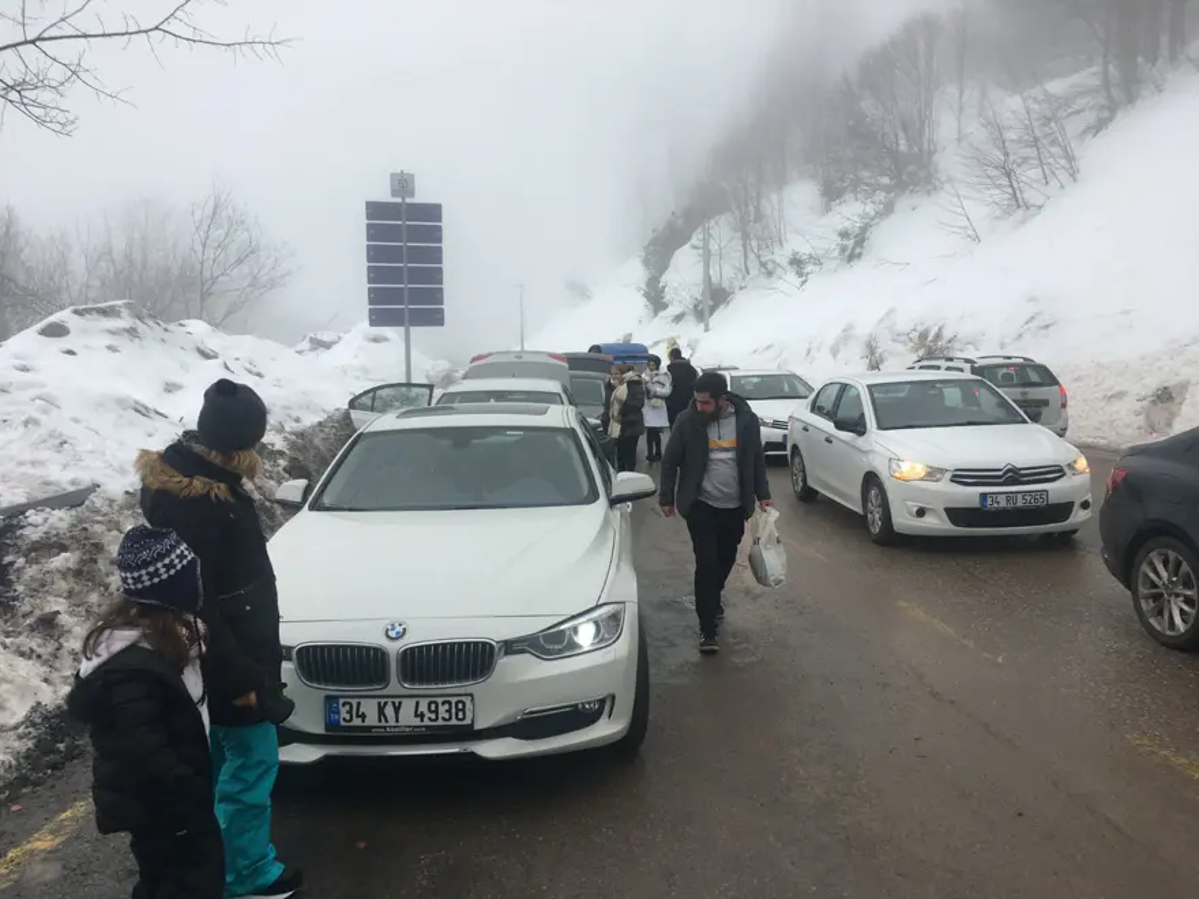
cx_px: 600
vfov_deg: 48.2
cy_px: 450
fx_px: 1004
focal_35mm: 29
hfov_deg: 61.7
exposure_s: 1/855
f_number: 2.2
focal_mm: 4.15
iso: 25
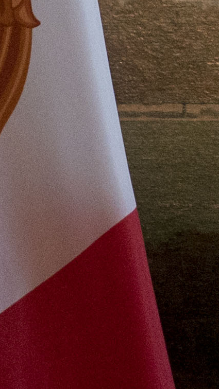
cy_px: -443
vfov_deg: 3.1
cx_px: 398
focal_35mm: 695
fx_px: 7178
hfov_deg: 1.7
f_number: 1.4
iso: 2000
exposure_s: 1/800
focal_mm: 85
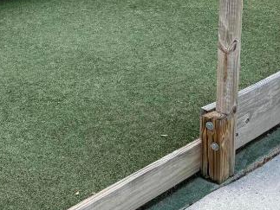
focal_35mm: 76
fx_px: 615
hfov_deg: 24.1
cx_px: -23
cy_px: -18
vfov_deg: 18.7
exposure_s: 1/1901
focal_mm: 6.76
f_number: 1.78
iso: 100
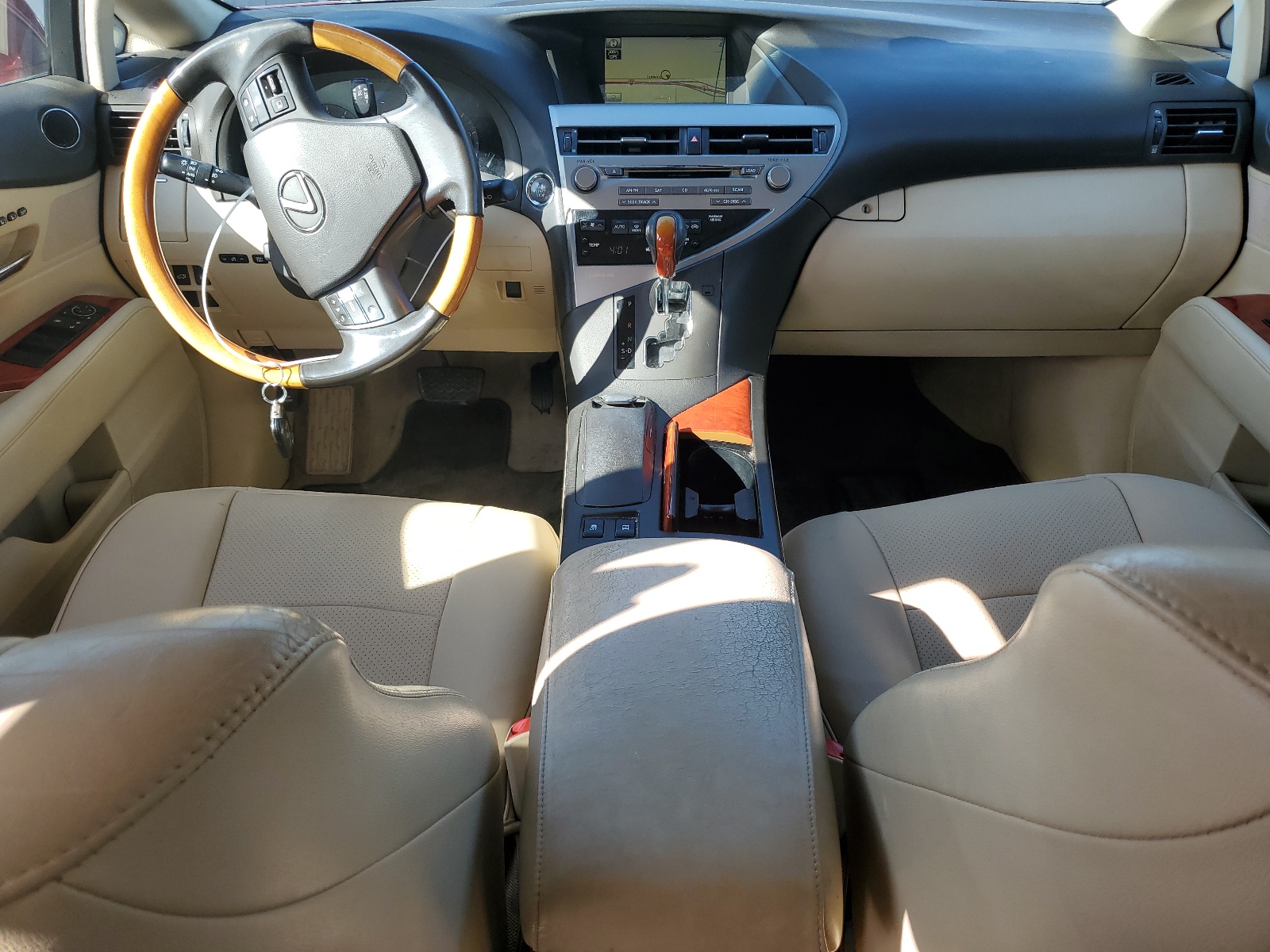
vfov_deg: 53.1
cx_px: 635
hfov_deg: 67.3
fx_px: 954
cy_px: 476
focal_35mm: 26
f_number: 1.5
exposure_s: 1/476
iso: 50
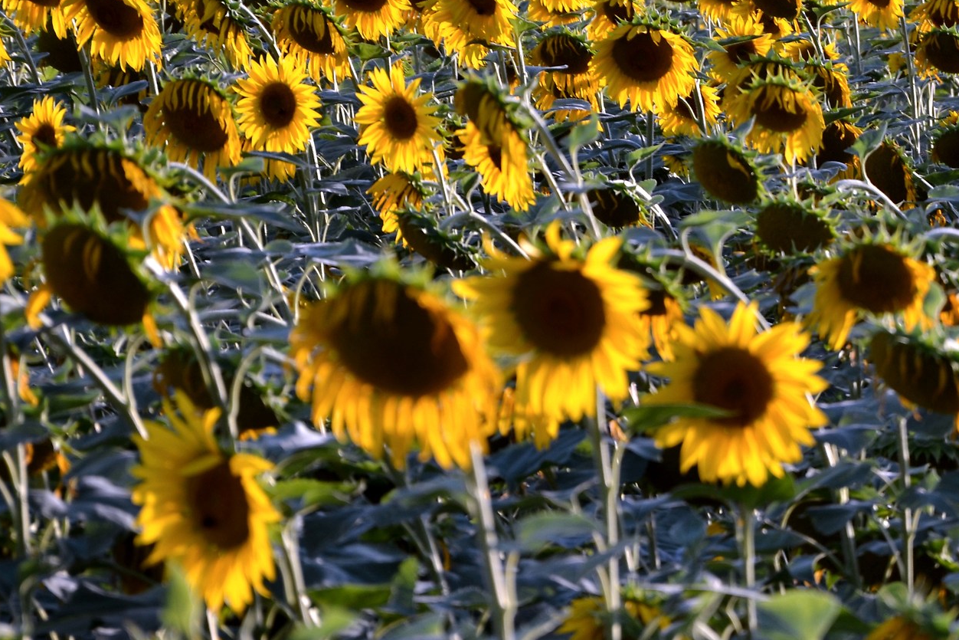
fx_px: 8044
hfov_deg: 6.8
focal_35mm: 302
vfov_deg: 4.6
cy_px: 126
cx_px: 688
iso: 100
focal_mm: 105
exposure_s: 1/125
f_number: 5.6
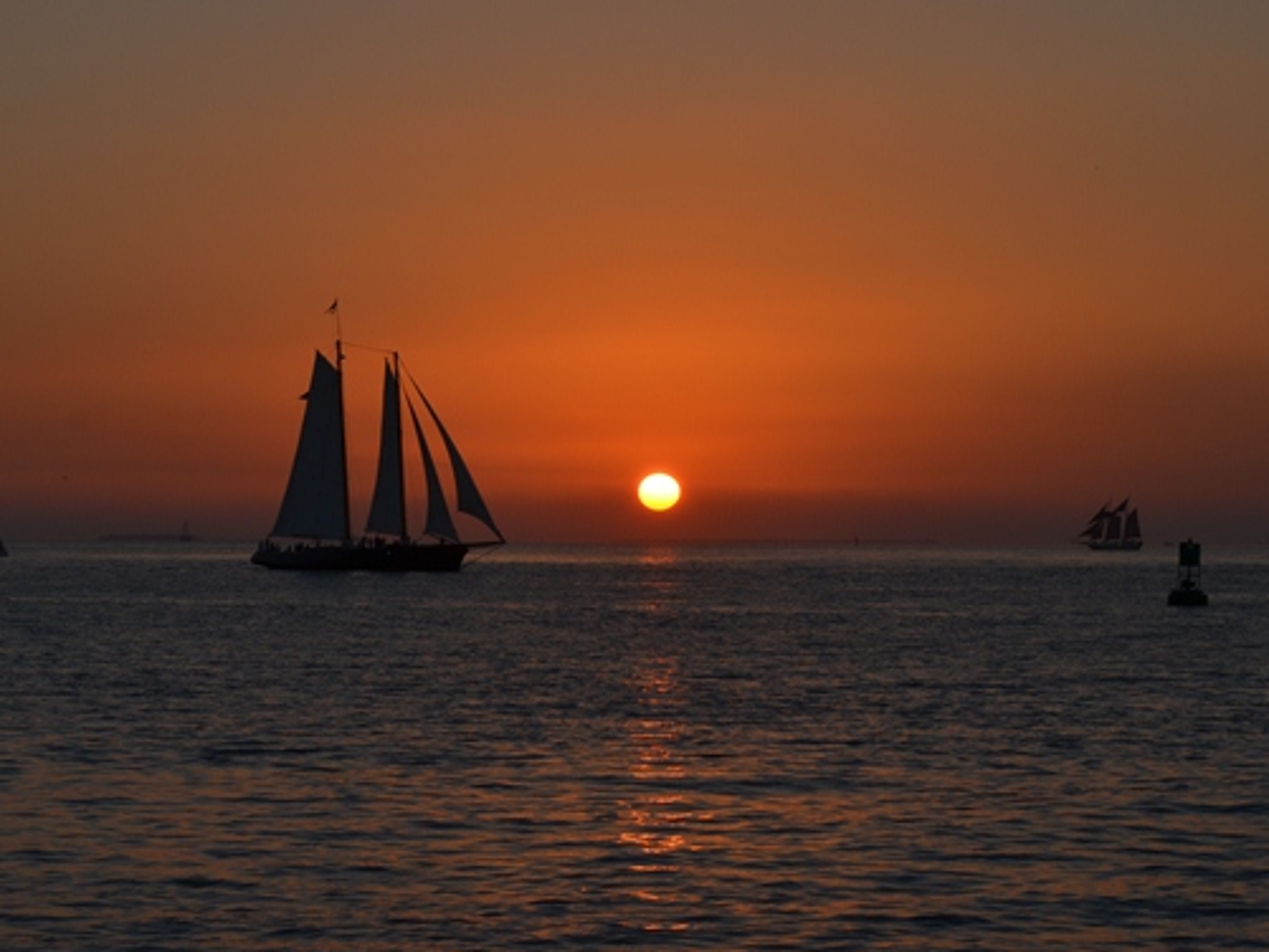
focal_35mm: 117
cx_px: 485
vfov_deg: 12.7
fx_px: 4279
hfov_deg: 16.8
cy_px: 362
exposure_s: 1/320
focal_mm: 55
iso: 100
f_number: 9
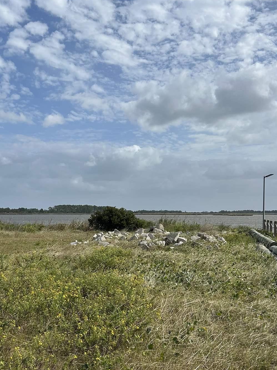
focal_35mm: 45
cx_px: 98
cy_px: 224
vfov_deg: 41.9
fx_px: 480
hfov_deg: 32.0
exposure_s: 1/9434
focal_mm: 5.7
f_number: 1.5
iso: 50
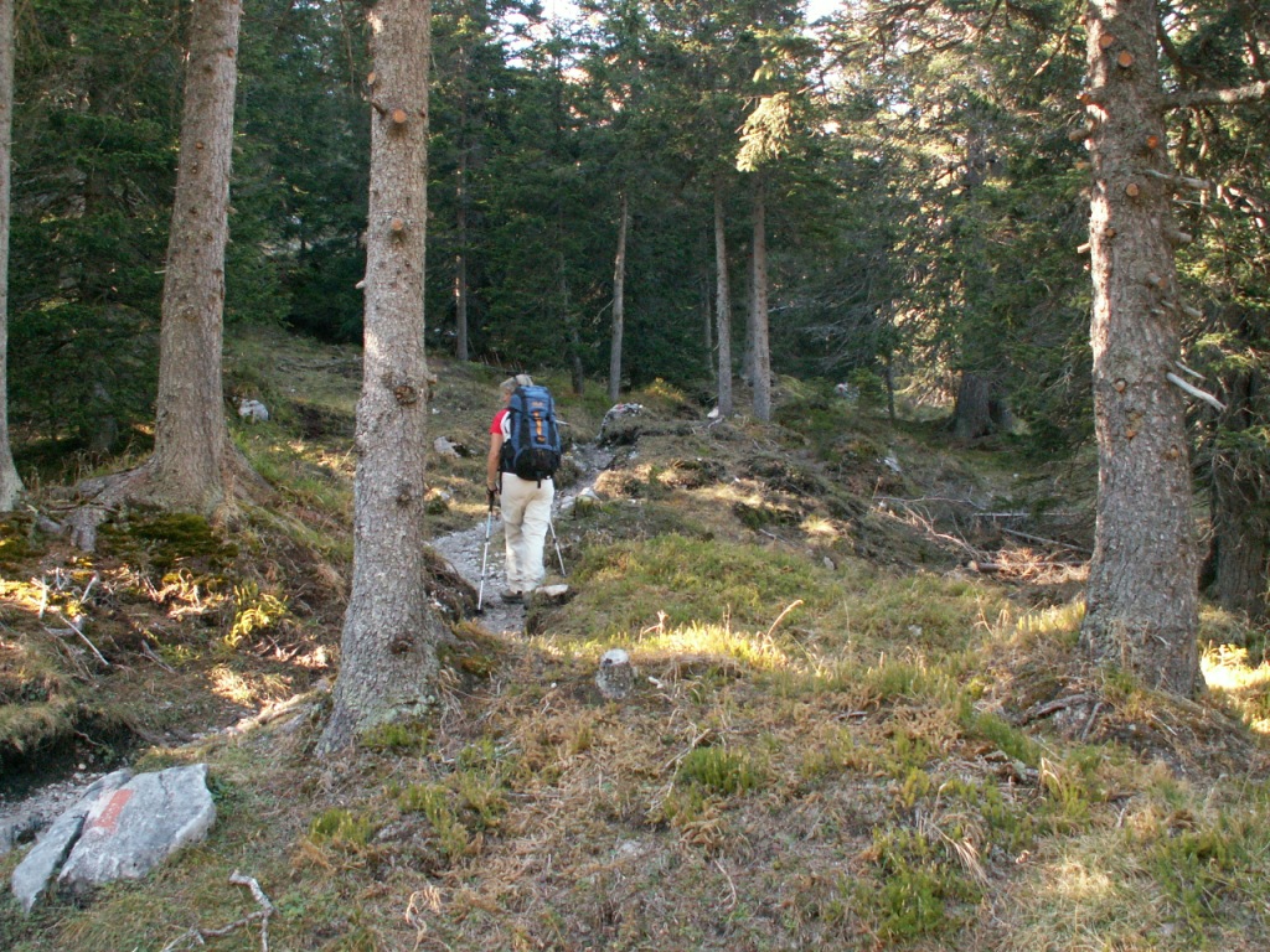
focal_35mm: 35
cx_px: 635
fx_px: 1284
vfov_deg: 40.7
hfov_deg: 52.6
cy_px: 476
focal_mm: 5.86
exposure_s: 1/40
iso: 125
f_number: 2.8
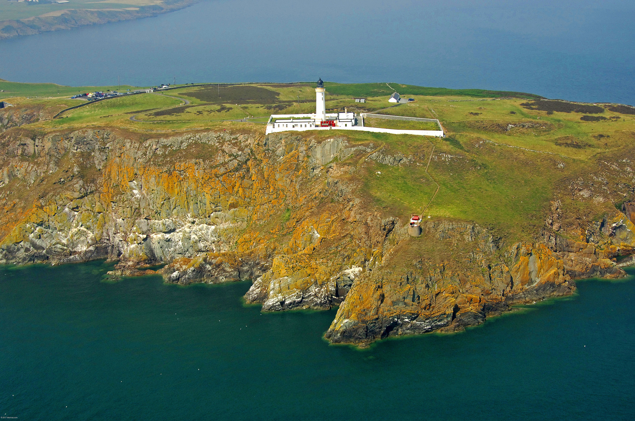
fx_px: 846
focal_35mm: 48
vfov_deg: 28.0
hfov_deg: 41.2
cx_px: 318
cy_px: 210
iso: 400
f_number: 8.5
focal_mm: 32
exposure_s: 1/1000
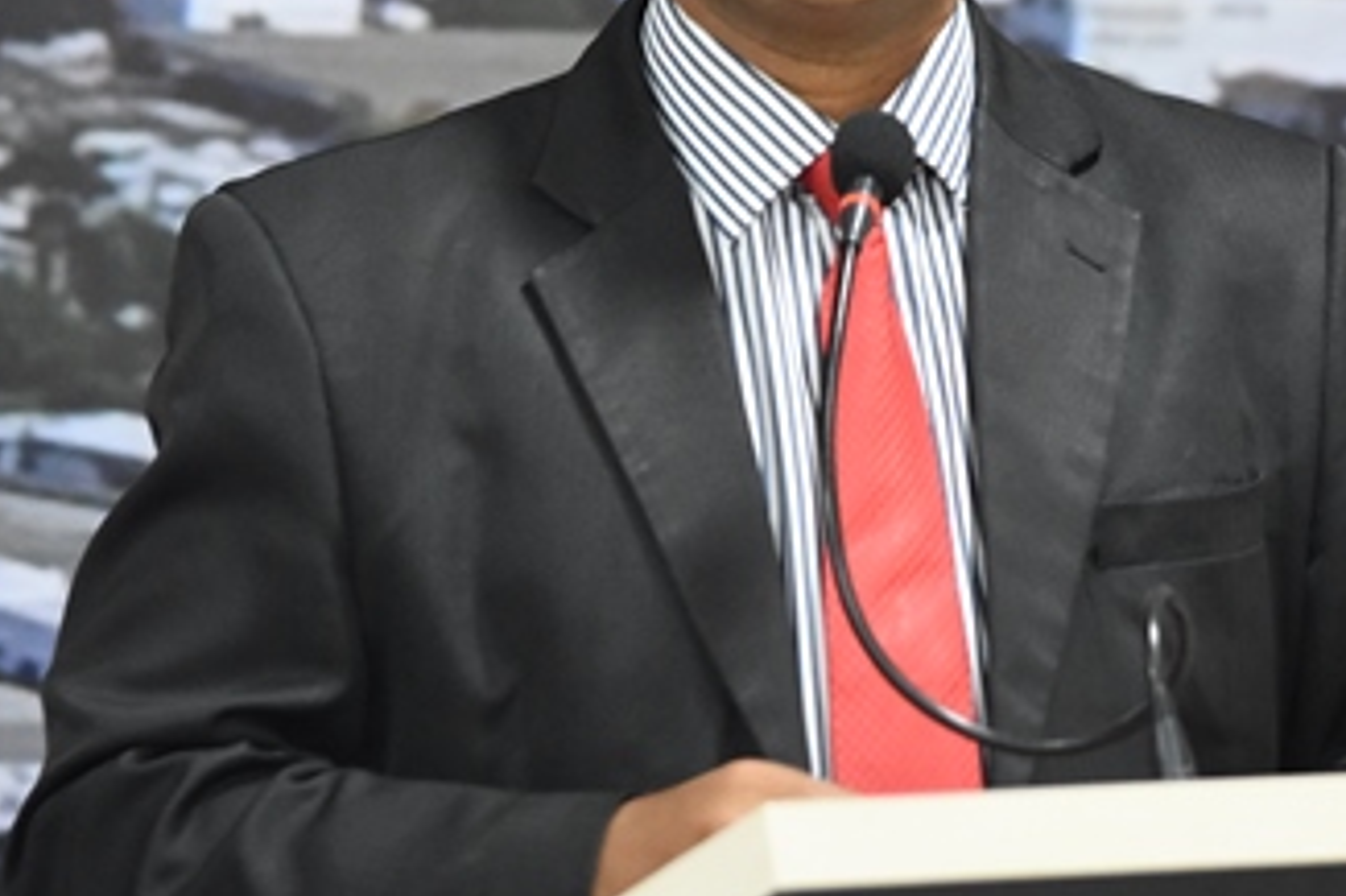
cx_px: 797
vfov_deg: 4.2
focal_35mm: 324
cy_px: 233
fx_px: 12107
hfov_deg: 6.4
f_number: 4.8
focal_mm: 110
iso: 4000
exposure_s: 1/50
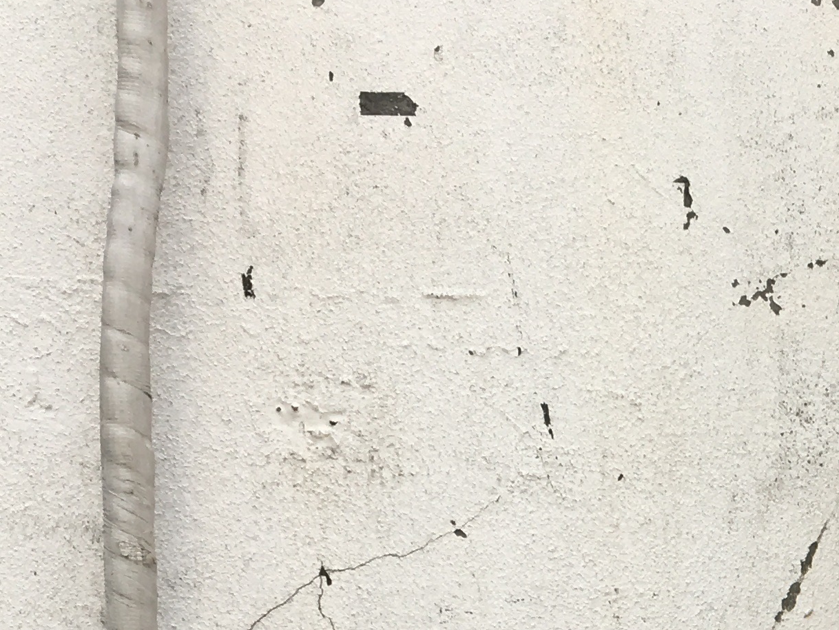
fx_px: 2327
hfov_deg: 19.0
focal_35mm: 96
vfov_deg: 14.2
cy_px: 1014
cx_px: 1079
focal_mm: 4.15
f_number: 2.2
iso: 25
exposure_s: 1/452
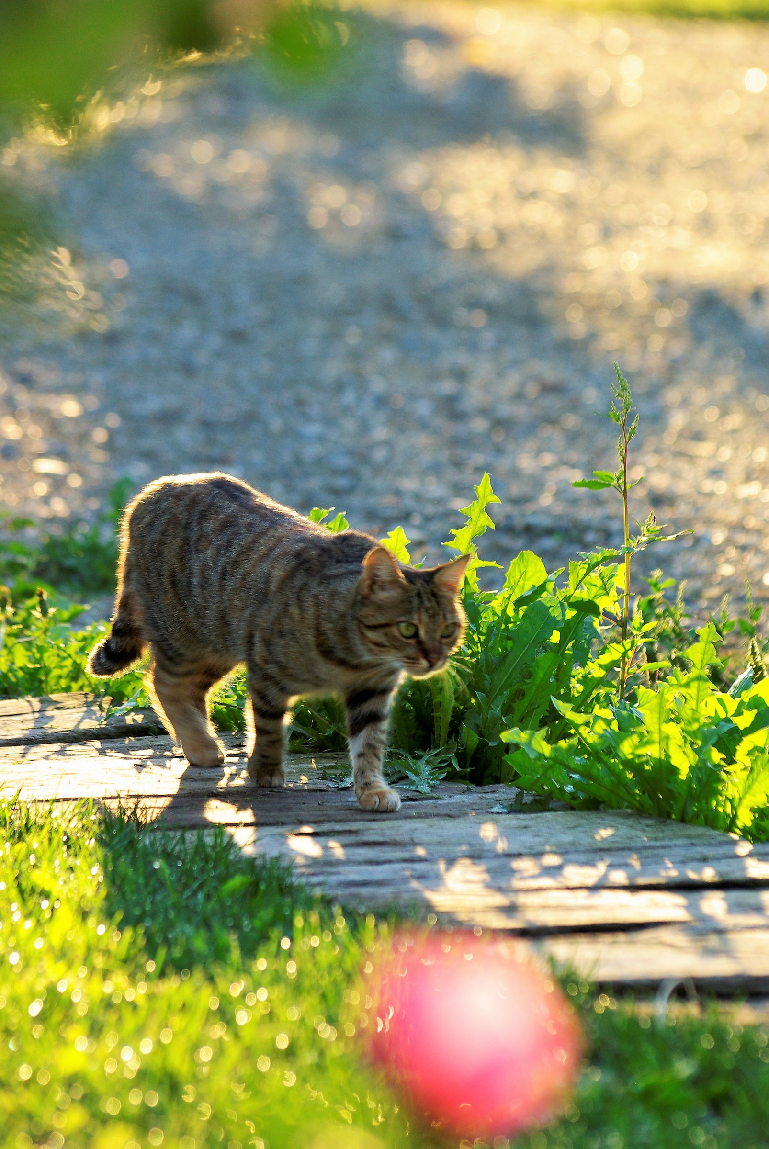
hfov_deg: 6.1
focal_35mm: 225
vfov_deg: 9.1
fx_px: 7190
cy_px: 574
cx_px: 384
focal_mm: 150
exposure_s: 1/100
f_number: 5.6
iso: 200
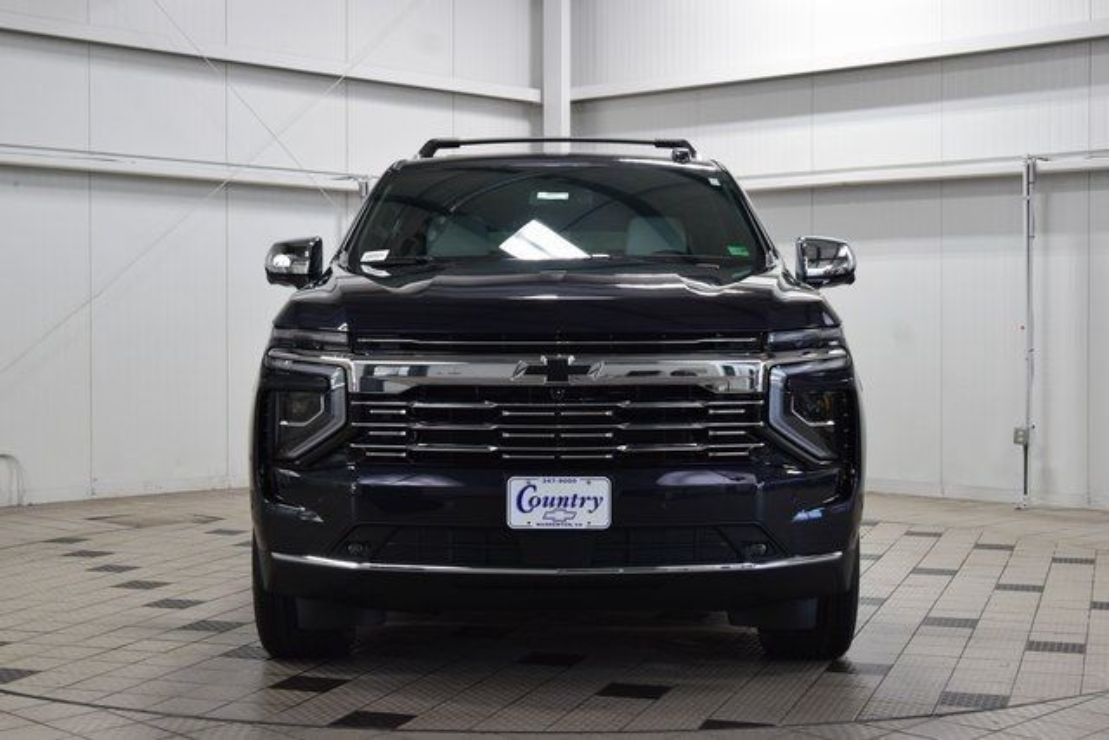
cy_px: 370
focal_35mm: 57
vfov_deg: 23.8
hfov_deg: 35.0
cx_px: 554
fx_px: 1756
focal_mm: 38
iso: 1600
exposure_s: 1/60
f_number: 7.1
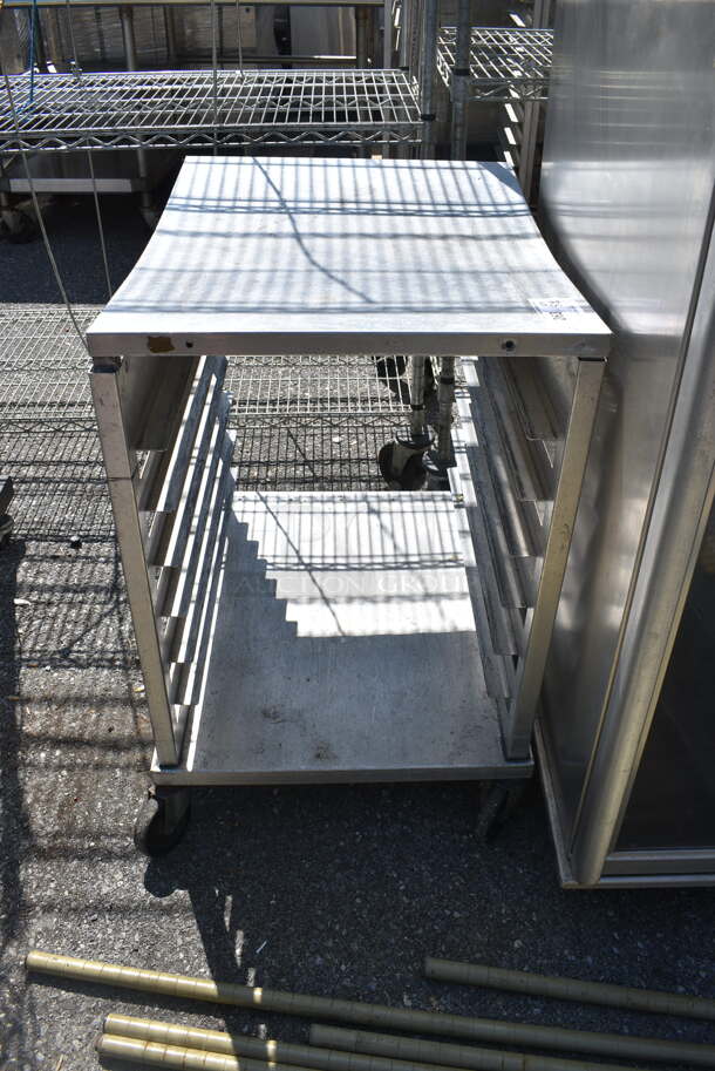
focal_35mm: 30
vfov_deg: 61.9
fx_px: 892
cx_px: 358
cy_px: 536
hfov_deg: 43.7
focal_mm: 20
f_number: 9
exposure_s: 1/320
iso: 100
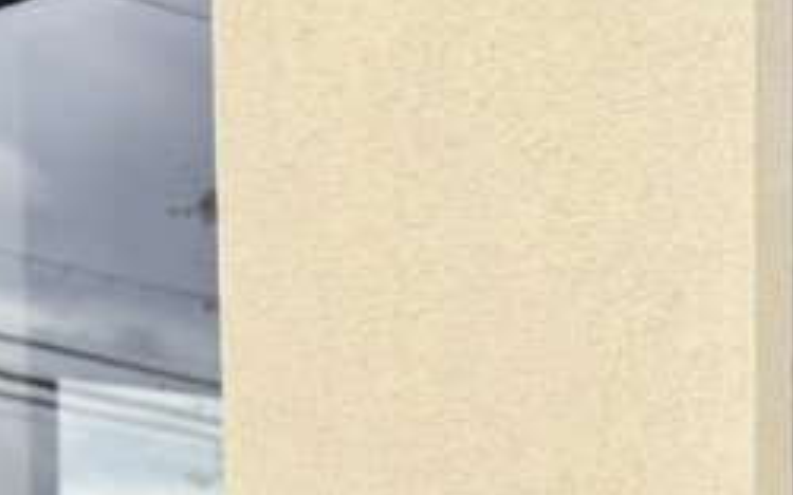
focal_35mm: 163
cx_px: 634
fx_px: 3521
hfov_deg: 12.8
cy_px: 1133
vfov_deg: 7.6
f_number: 1.78
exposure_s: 1/895
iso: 64
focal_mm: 6.76
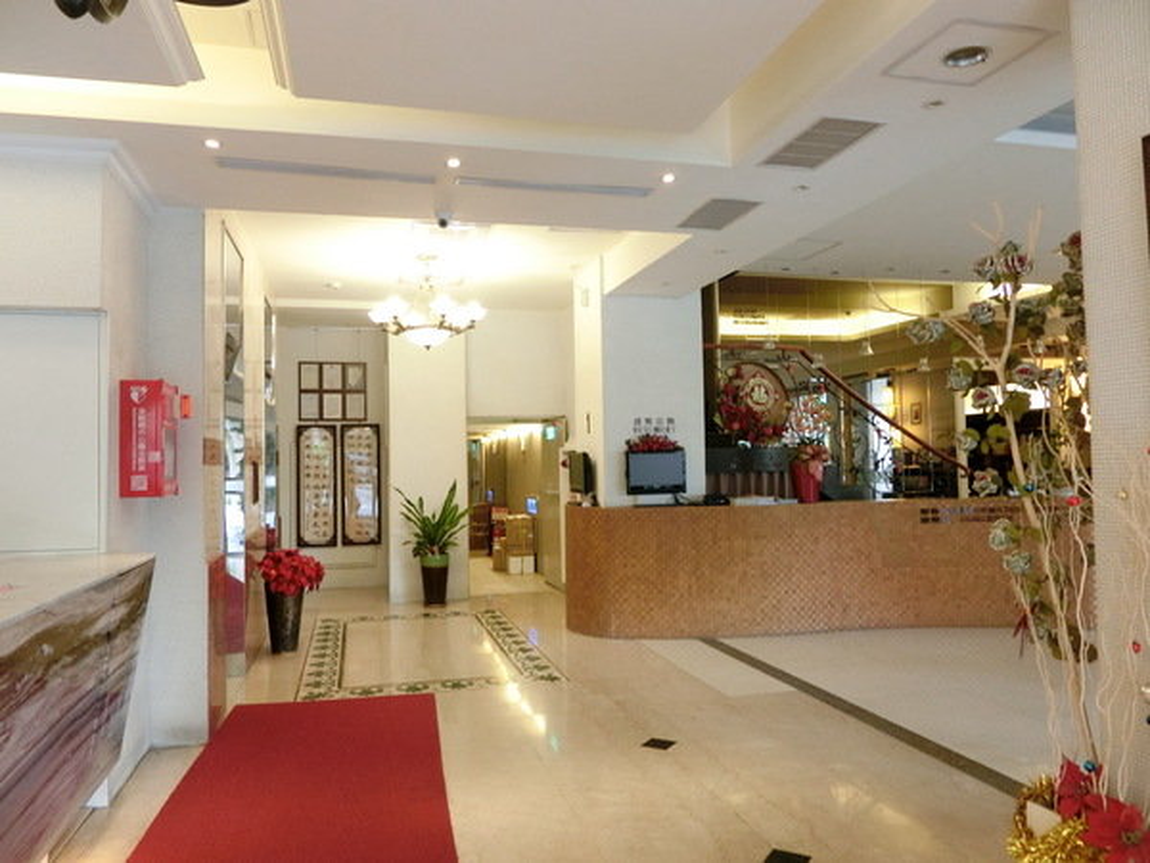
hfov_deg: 69.4
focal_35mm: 25
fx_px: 831
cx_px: 575
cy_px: 432
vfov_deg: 54.9
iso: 400
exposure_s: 1/40
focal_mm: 5.4
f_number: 2.8
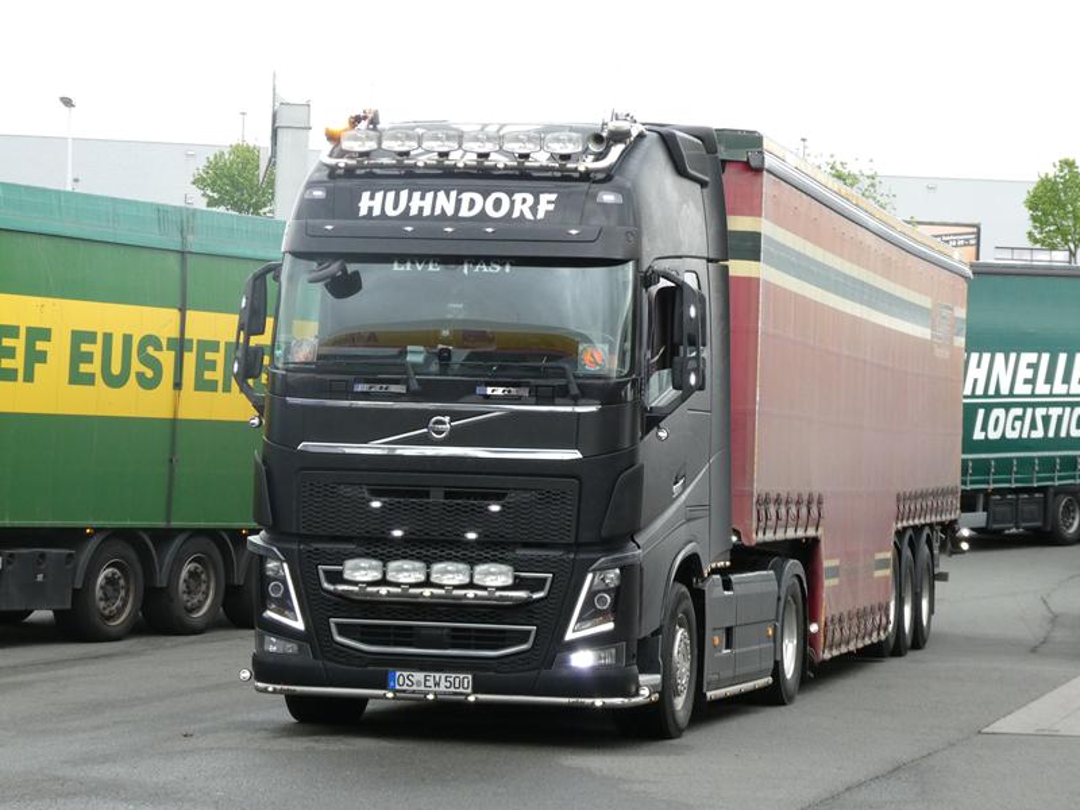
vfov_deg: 14.0
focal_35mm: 106
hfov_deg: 18.5
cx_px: 540
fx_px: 3307
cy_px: 405
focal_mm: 19
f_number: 5.1
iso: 250
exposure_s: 1/80
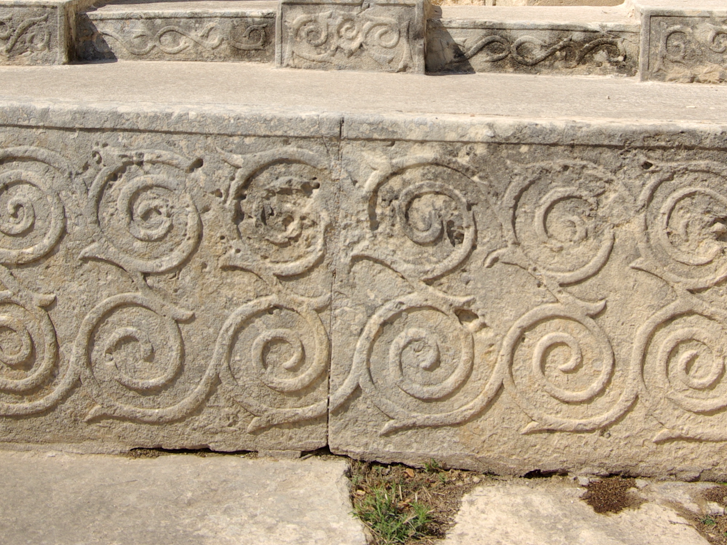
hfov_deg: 32.7
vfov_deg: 24.3
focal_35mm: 59
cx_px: 413
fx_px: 1238
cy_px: 89
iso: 100
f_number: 8
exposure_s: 1/500
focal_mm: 21
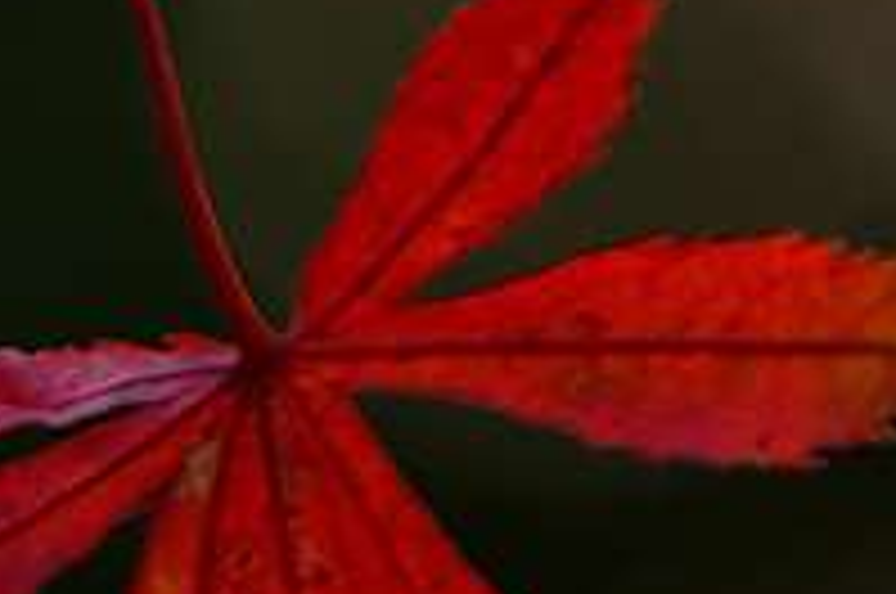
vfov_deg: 1.1
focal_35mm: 1286
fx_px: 31955
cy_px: 918
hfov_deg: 1.6
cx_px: -387
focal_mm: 190
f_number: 5.3
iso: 320
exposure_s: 1/60
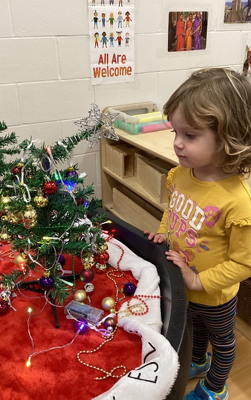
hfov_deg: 38.3
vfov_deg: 58.1
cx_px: 119
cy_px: 200
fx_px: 361
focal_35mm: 33
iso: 320
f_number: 2.4
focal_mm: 3.3
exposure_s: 1/60
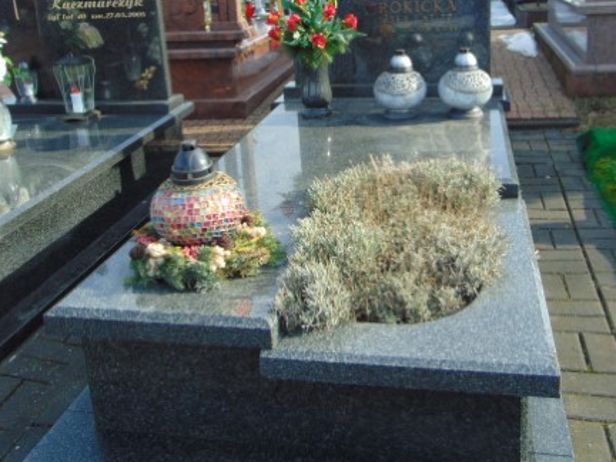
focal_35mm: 37
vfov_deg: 37.9
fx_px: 658
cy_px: 128
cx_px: 335
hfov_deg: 50.1
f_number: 3
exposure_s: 1/400
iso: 80
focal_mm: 4.5
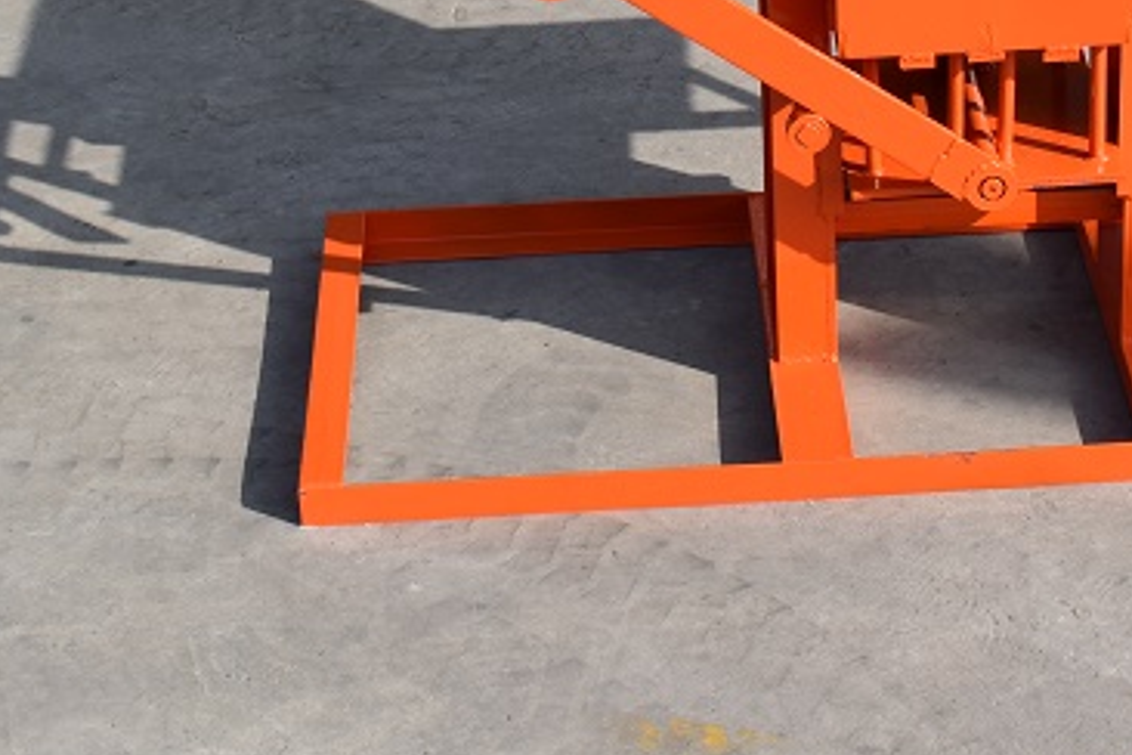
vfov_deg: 13.2
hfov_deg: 19.9
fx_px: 3219
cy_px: -15
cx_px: 690
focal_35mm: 102
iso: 100
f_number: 8
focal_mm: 25
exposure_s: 1/250
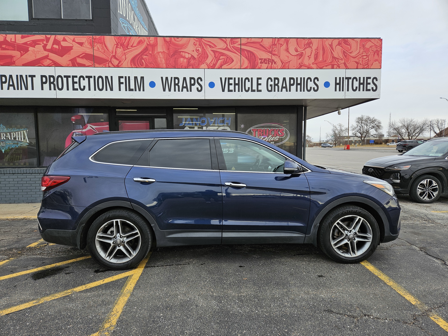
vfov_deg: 58.9
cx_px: 224
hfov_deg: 73.9
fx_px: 298
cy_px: 168
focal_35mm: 23
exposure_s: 1/719
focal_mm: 5.4
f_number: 1.8
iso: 50
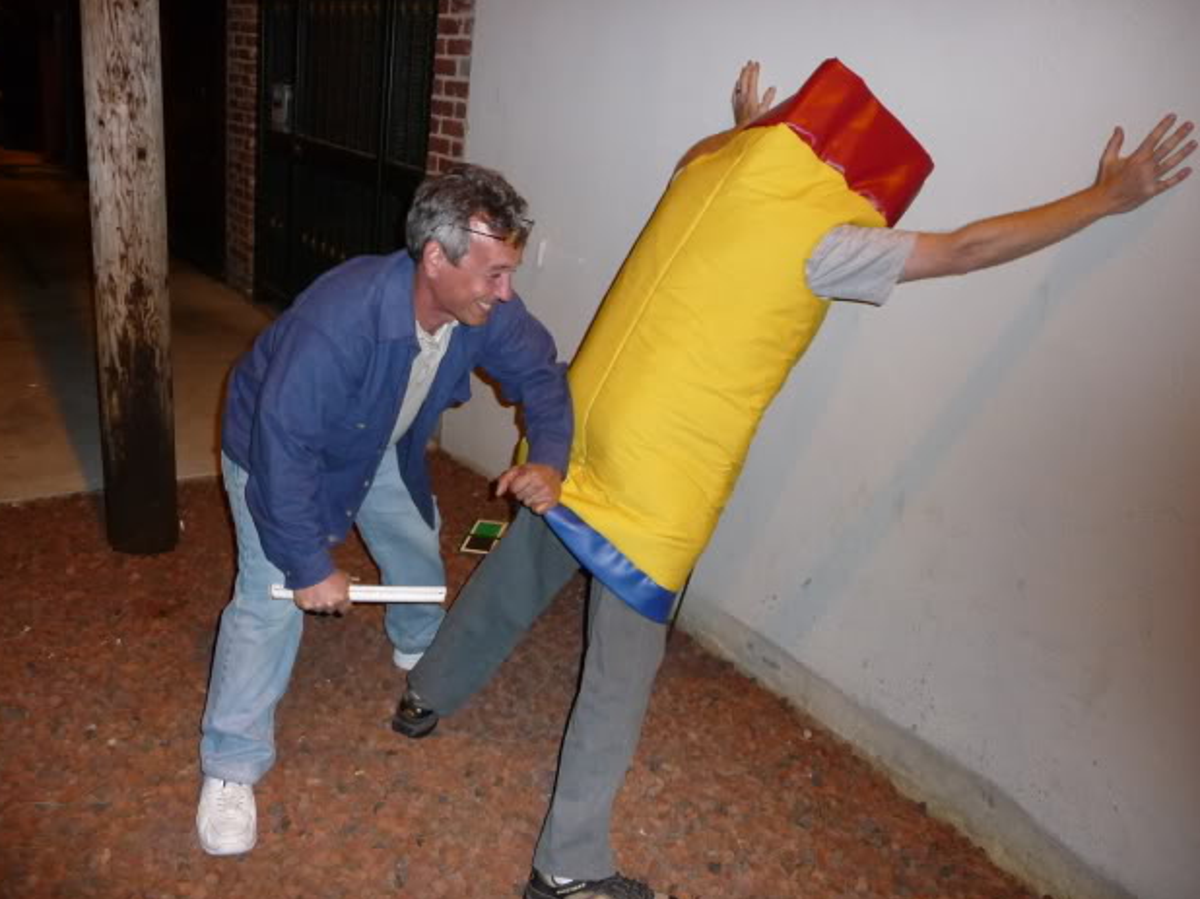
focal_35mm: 29
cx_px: 594
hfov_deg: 61.7
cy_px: 445
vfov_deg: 48.2
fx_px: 1005
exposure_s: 1/30
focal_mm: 4.7
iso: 250
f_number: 3.3
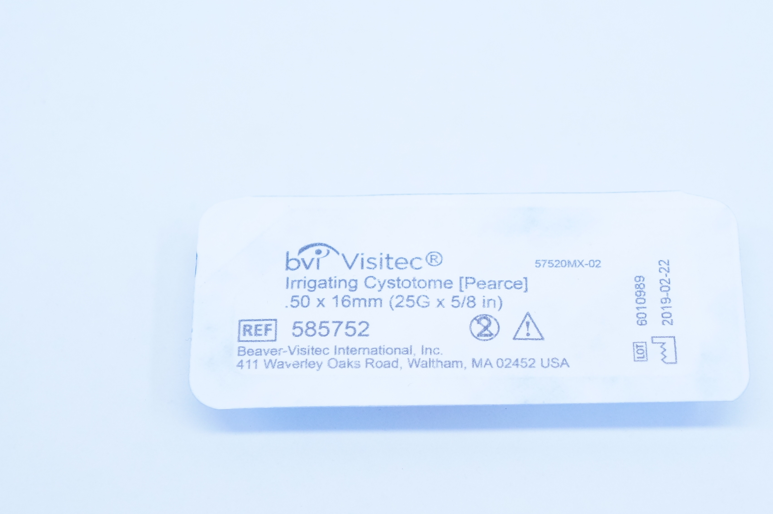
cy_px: 305
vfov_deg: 14.7
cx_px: 457
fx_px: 1989
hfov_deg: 22.0
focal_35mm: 93
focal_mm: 43
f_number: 6.3
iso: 800
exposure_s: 1/160
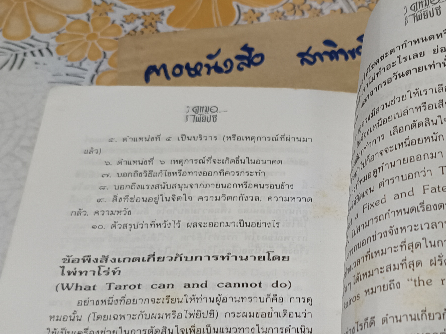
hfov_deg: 34.9
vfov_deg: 26.3
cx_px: 325
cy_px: 288
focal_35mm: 54
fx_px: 696
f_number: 1.7
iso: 1015
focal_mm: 5.31
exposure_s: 1/50
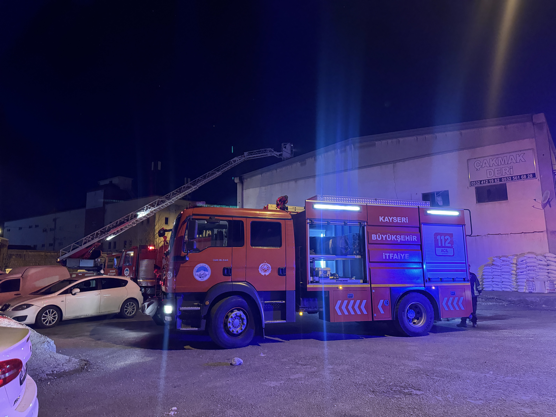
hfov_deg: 71.6
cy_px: 208
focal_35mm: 24
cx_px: 278
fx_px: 385
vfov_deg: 56.8
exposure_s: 1/25
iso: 800
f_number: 1.78
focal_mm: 6.76
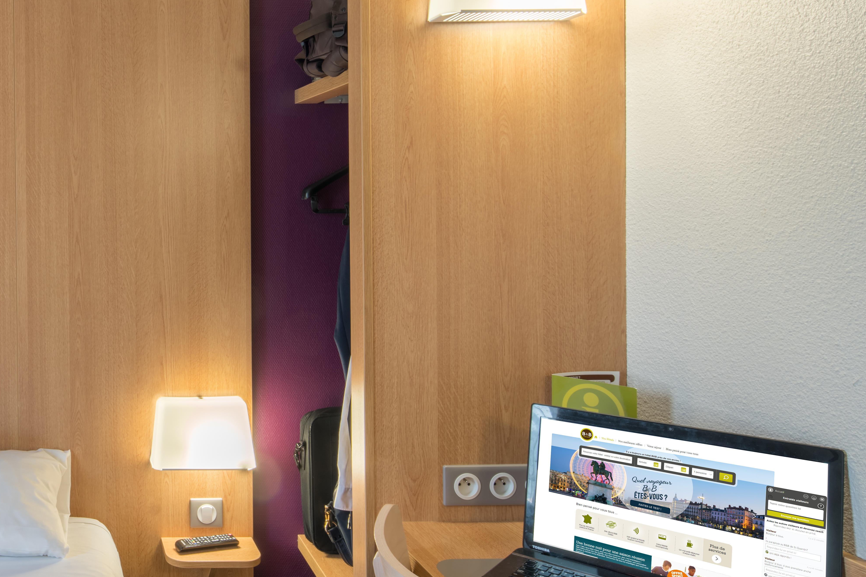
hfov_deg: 48.2
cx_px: 44
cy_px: 268
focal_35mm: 34
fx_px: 818
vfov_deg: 38.9
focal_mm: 17
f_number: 13
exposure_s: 1/3
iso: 100
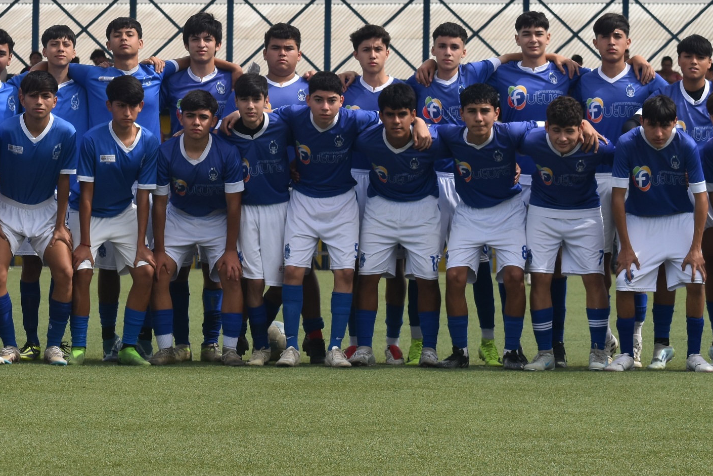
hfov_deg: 8.3
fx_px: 4931
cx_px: 343
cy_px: 86
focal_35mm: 249
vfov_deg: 5.5
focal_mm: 78
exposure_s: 1/800
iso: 200
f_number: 7.1
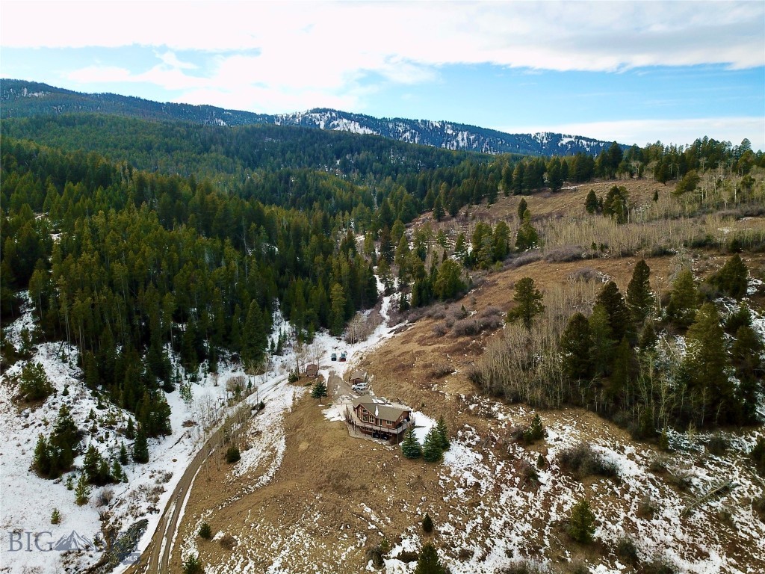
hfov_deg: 67.3
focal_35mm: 26
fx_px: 575
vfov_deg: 53.1
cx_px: 382
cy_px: 287
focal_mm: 4.73
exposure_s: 1/640
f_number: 2.2
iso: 100
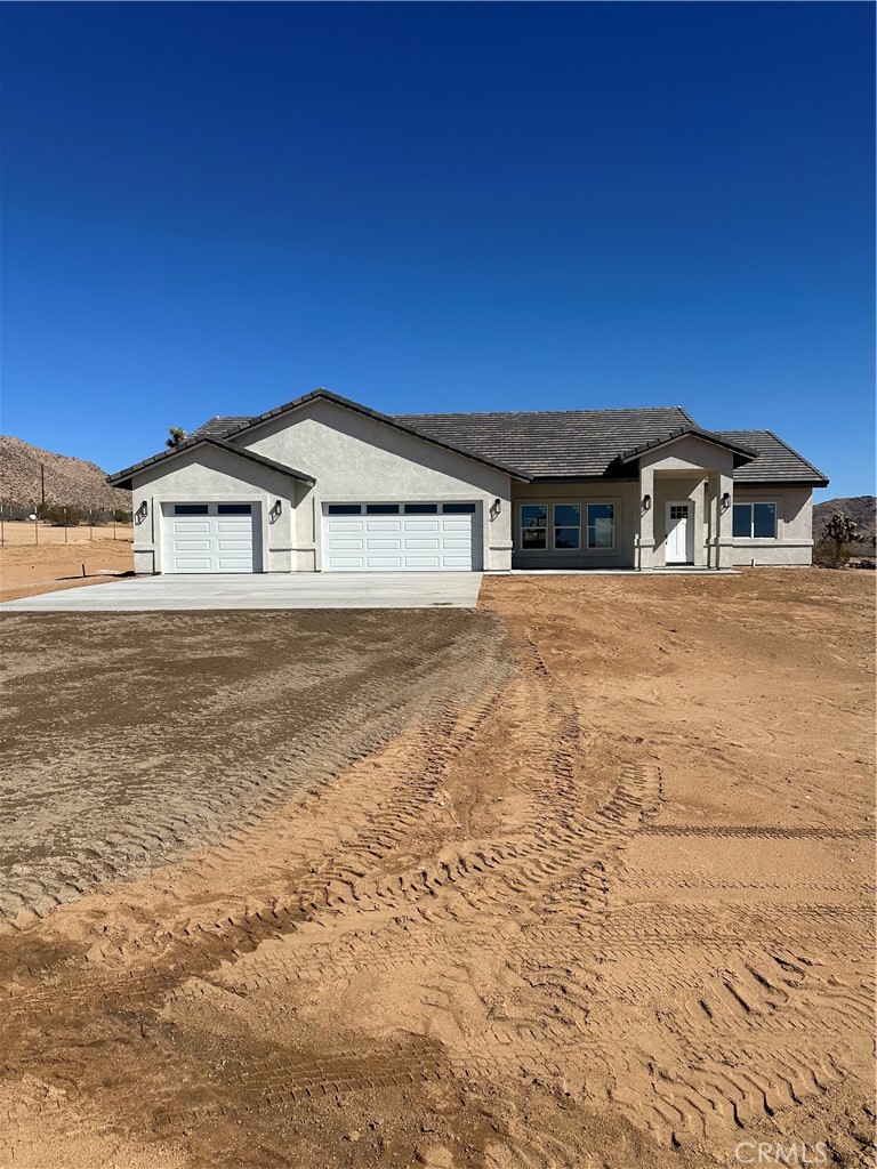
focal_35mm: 24
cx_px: 438
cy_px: 584
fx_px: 811
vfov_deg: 71.6
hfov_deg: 56.8
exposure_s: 1/8197
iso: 80
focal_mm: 6.86
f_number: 1.78
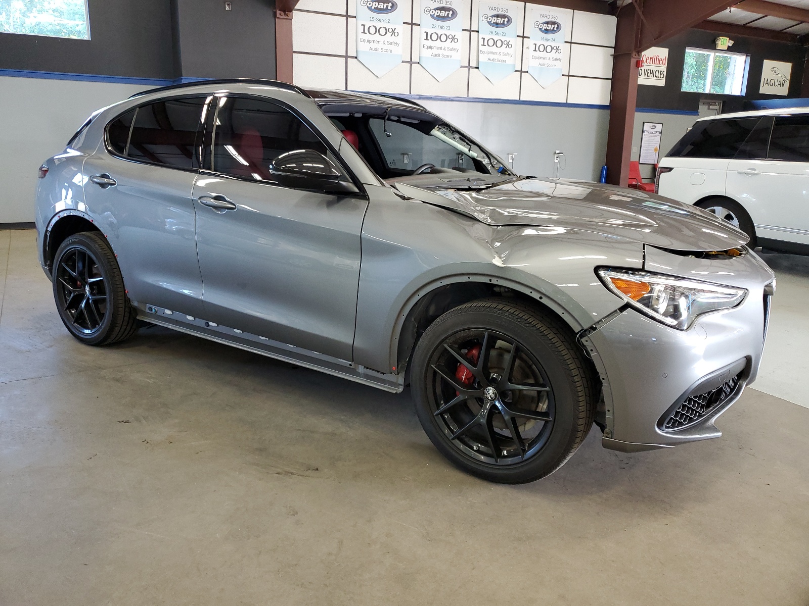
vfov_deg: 53.1
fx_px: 608
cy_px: 303
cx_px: 404
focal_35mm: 26
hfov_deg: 67.3
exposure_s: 1/60.2
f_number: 1.5
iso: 136
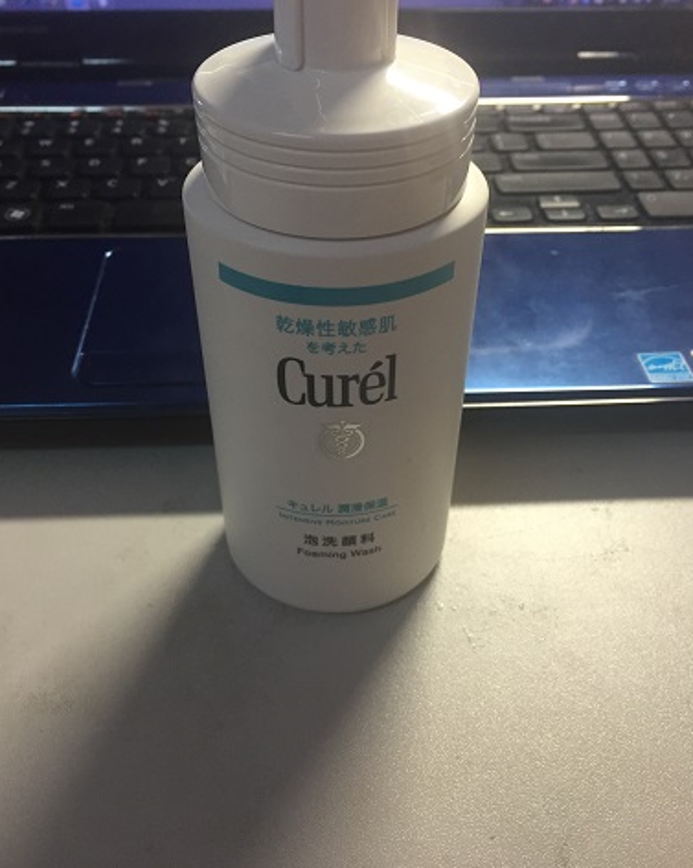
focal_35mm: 32
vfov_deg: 55.6
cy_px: 396
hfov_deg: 45.8
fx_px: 821
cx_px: 342
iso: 80
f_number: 2.2
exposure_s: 1/33
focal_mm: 4.15
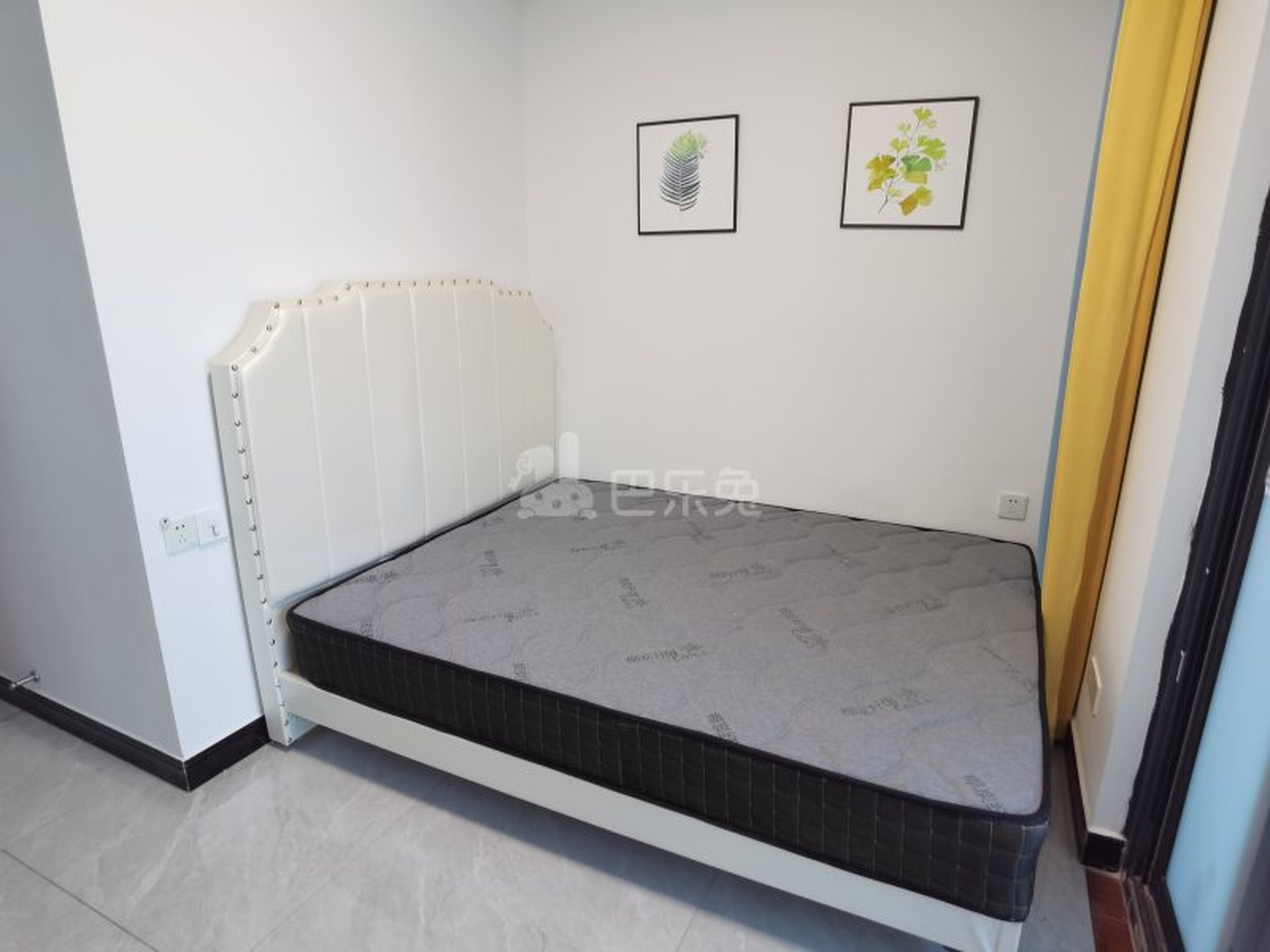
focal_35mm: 18
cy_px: 476
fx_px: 660
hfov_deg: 87.8
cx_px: 635
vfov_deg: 71.6
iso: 125
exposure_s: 1/50
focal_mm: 4.4
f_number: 1.8
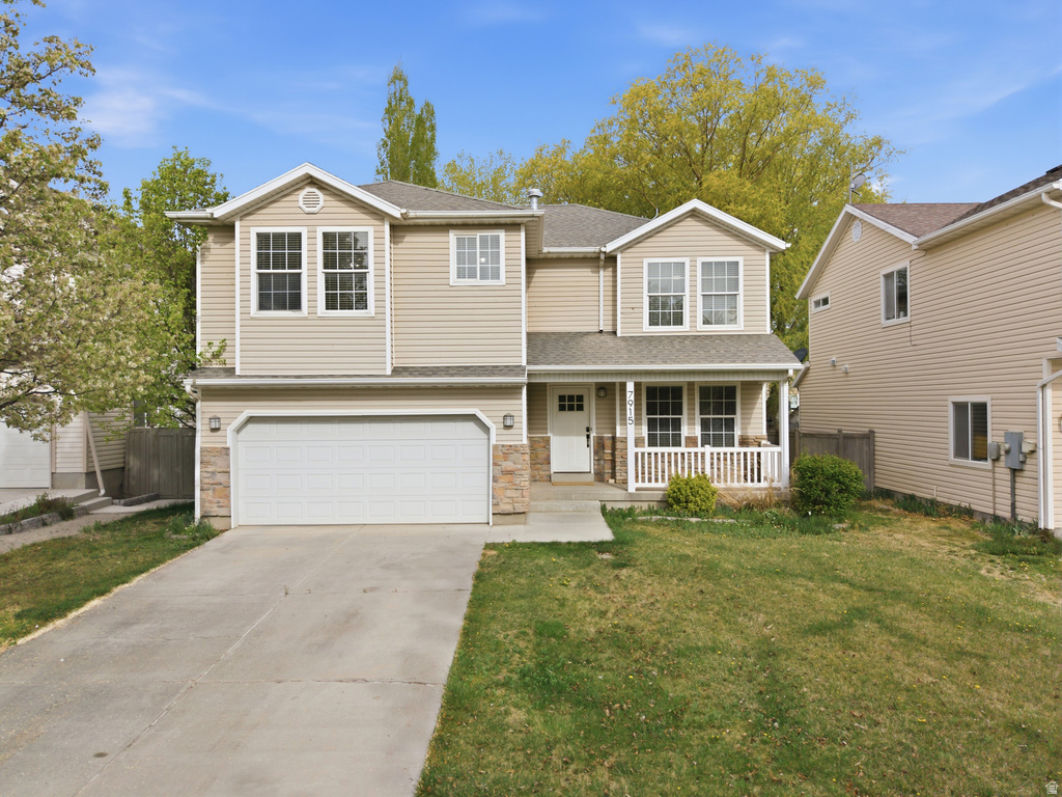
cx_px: 531
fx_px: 736
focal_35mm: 24
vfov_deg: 56.8
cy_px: 398
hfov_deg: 71.6
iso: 280
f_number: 1.8
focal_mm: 8.7
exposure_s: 1/5000
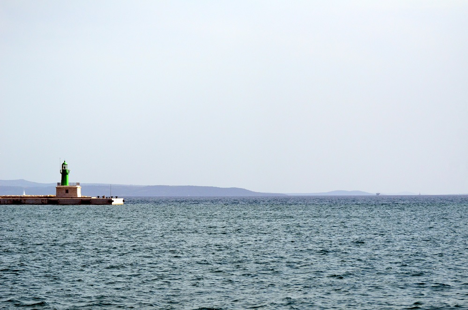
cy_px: 155
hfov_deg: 19.5
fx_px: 1362
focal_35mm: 105
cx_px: 234
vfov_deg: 13.0
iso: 720
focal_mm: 70
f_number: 4.5
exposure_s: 1/8000
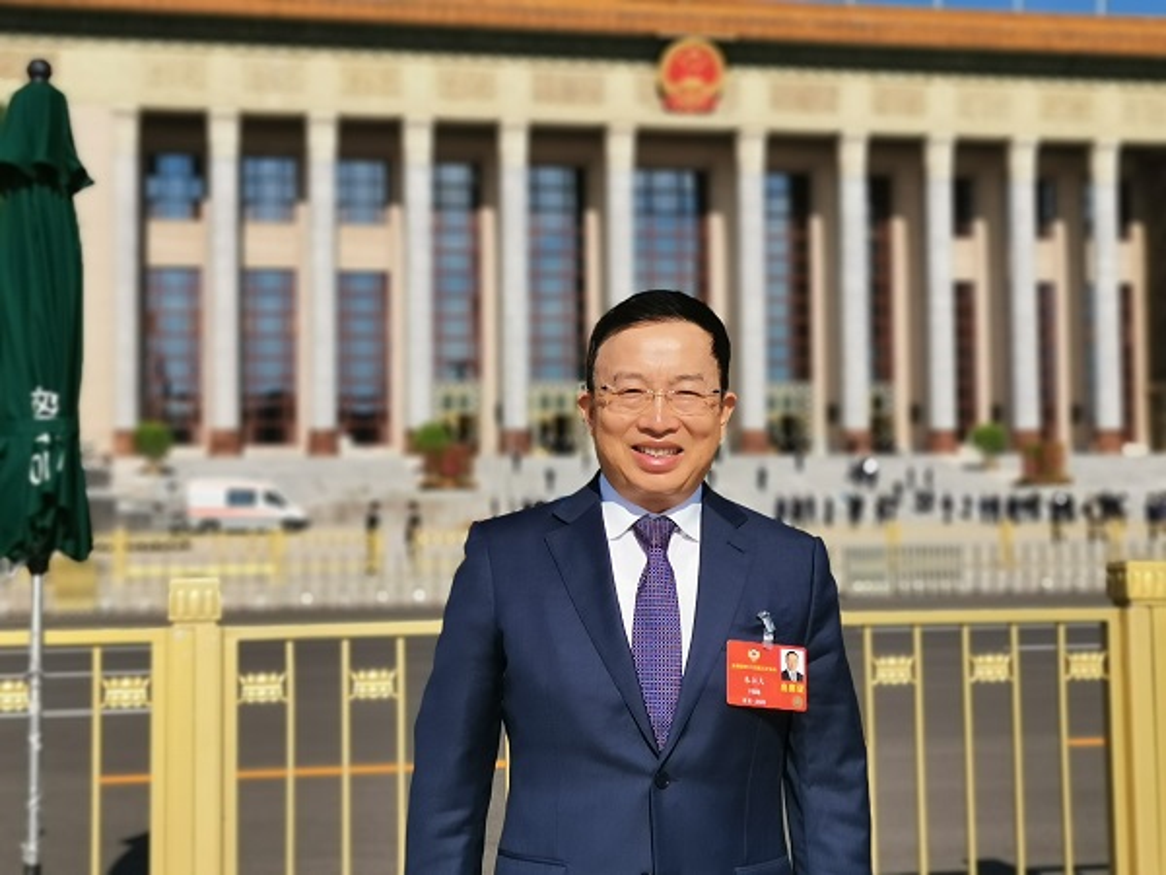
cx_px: 583
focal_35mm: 54
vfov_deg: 27.0
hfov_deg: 35.5
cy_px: 438
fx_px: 1819
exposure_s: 1/4167
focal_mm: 5.58
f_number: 4
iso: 50
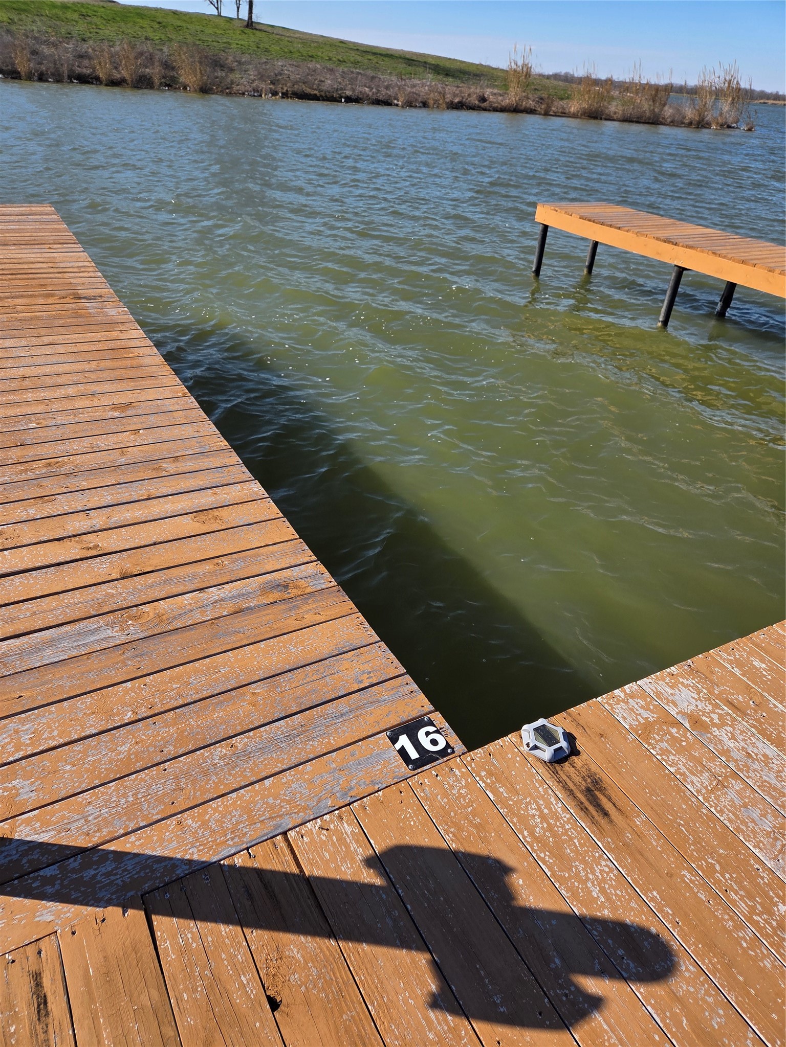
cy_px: 524
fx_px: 696
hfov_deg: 58.9
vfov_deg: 73.9
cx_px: 393
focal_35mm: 23
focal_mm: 5.4
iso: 80
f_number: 1.8
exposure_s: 1/4365
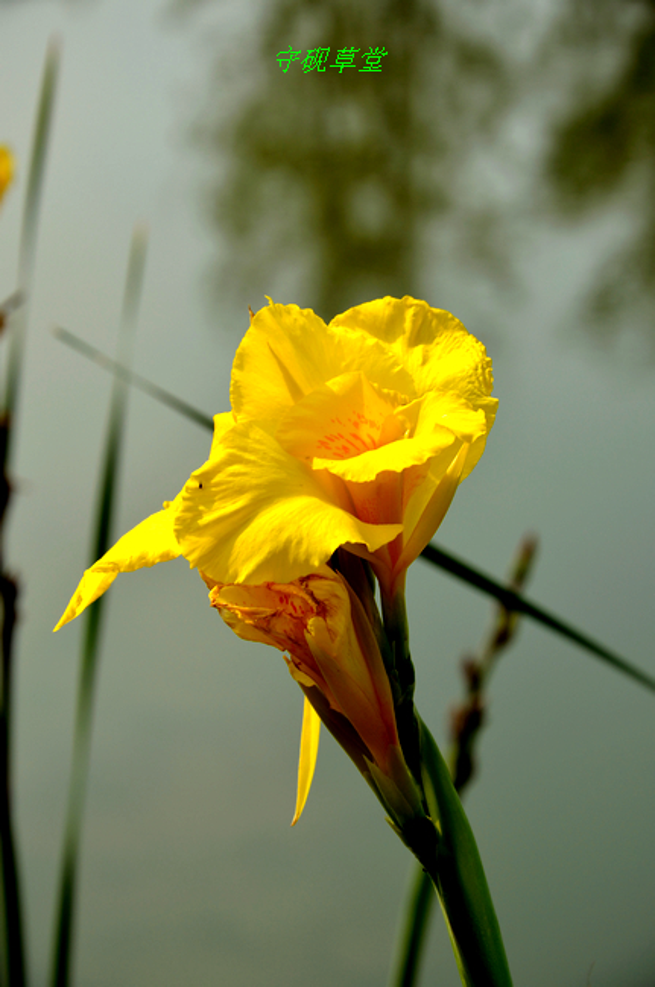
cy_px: 494
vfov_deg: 13.1
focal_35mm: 158
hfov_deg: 8.7
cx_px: 328
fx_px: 4314
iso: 100
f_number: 9
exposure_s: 1/320
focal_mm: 105
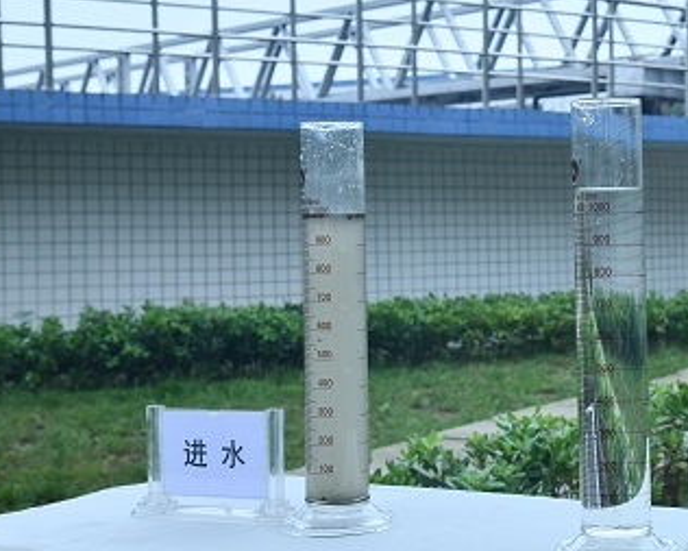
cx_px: 538
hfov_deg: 25.0
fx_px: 1528
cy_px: 253
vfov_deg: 20.4
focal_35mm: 75
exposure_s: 1/320
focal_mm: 46
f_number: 9
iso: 1250
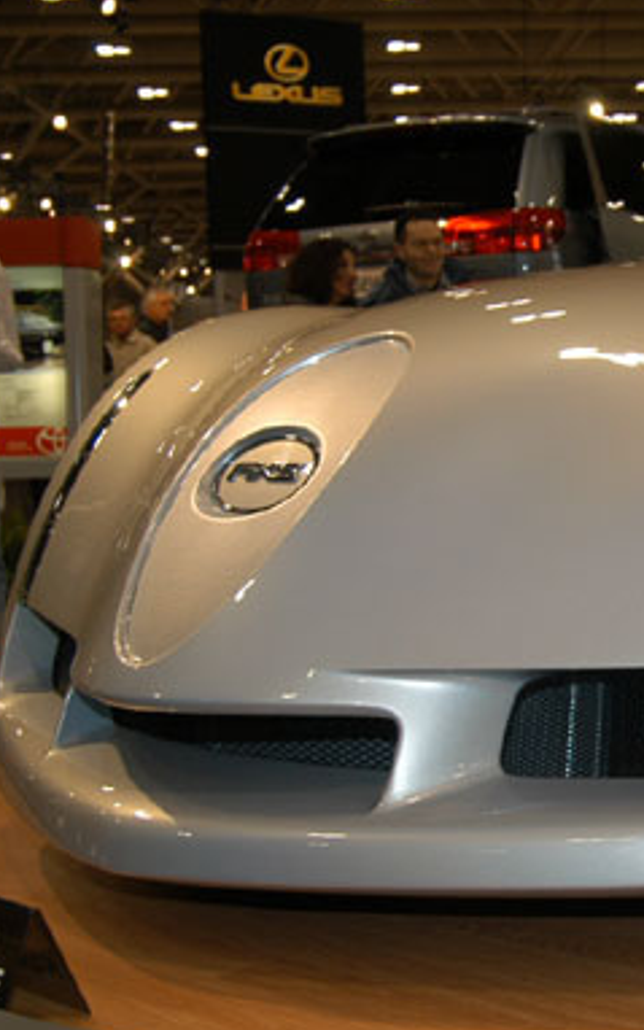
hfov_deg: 18.6
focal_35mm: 65
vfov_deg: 31.5
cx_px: 831
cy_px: 464
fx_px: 1824
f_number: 5
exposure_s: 1/60
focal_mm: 24
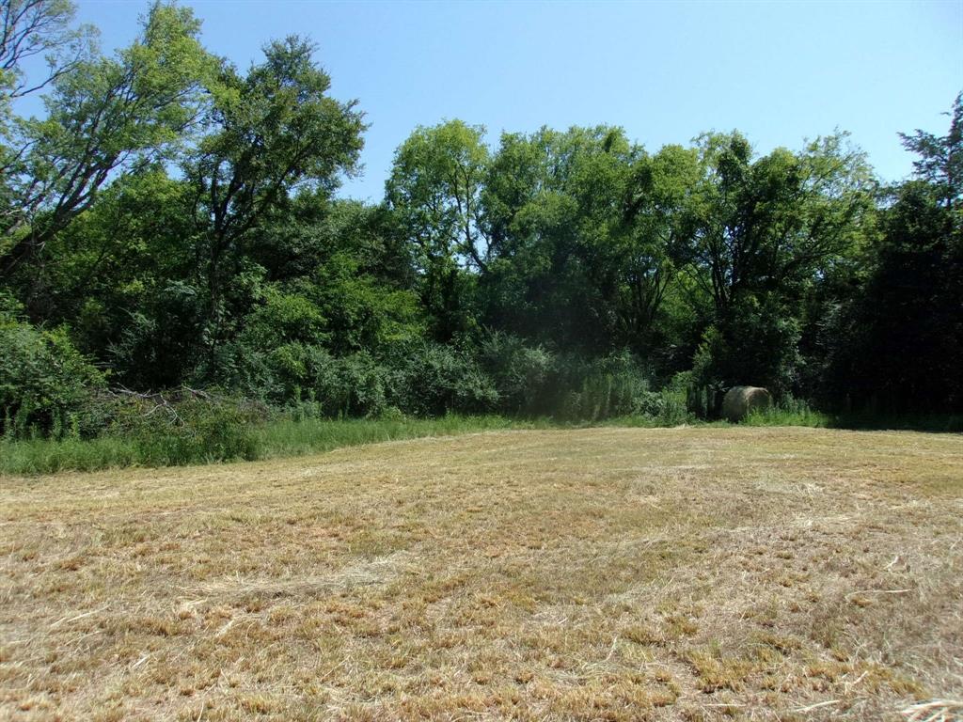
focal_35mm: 27
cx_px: 482
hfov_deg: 65.3
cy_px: 361
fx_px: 751
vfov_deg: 51.4
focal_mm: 4.9
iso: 200
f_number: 10.4
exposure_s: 1/220
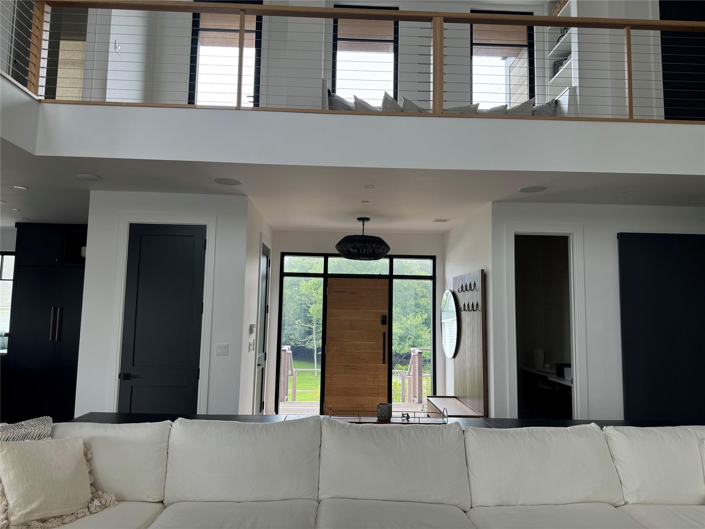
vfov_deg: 56.8
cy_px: 264
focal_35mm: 24
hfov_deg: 71.6
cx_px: 352
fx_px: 489
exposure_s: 1/137
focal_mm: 6.76
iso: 50
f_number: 1.78
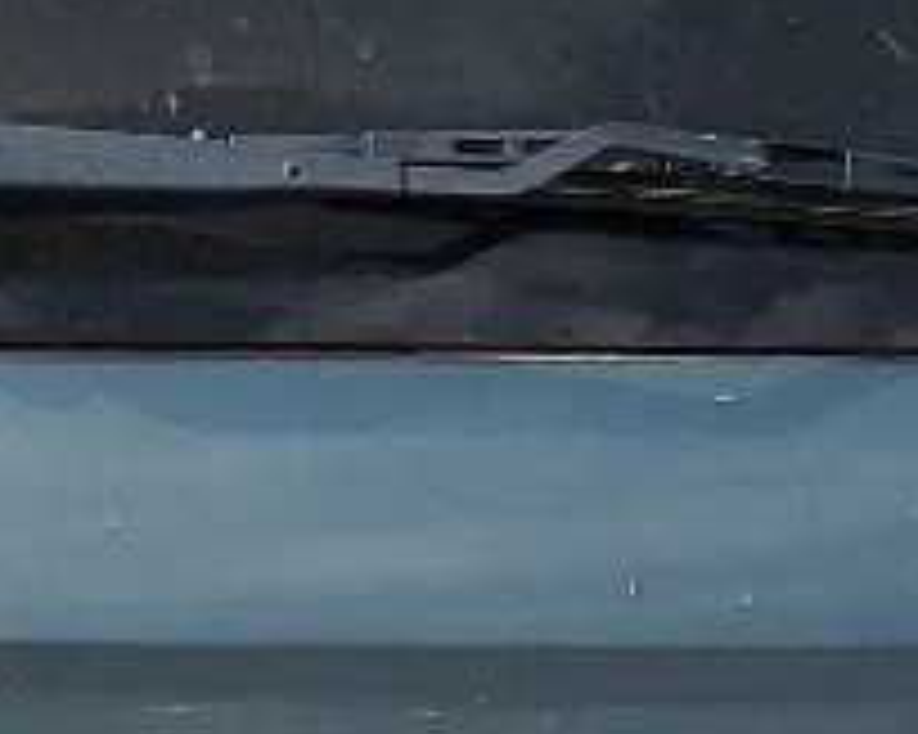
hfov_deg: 9.2
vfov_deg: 7.7
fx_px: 5404
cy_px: 775
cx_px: -760
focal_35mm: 199
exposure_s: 1/2500
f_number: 1.5
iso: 50
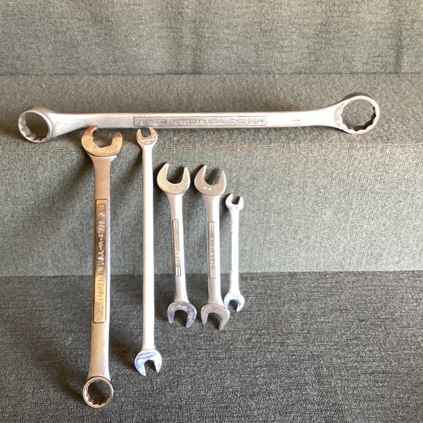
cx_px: 180
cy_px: 213
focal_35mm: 37
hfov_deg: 44.8
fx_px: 512
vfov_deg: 44.9
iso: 160
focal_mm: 3.3
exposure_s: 1/50
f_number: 2.4
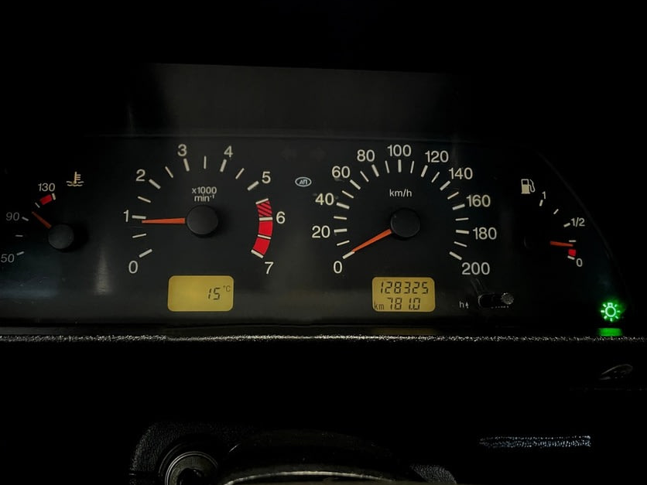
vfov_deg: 49.7
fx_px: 523
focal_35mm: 28
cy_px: 243
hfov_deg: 63.4
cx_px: 305
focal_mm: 4.2
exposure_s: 1/17
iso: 2000
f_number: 1.6
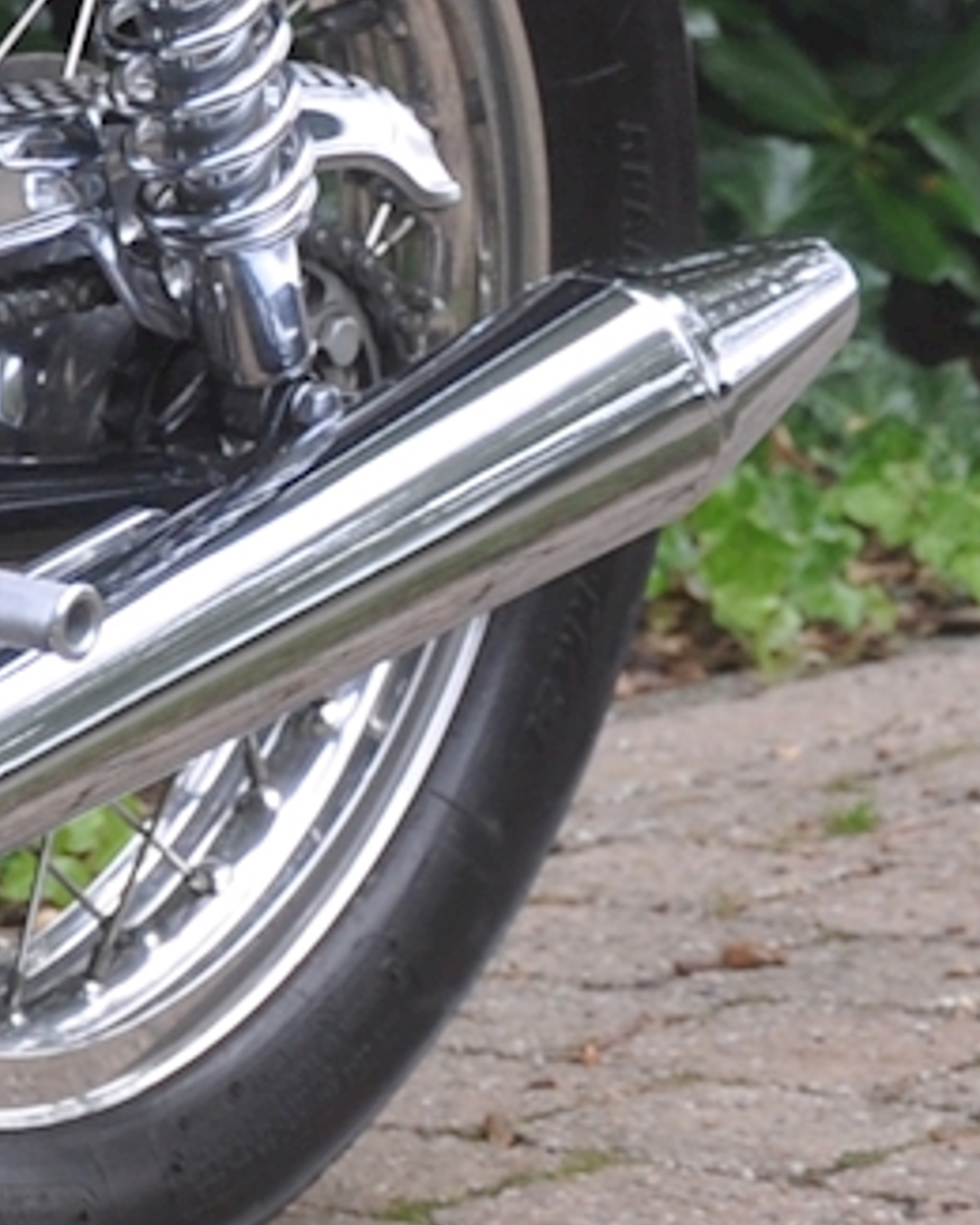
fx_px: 12653
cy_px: 32
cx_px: -1293
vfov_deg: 5.5
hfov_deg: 4.3
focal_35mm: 349
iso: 200
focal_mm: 42
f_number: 5
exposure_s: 1/100
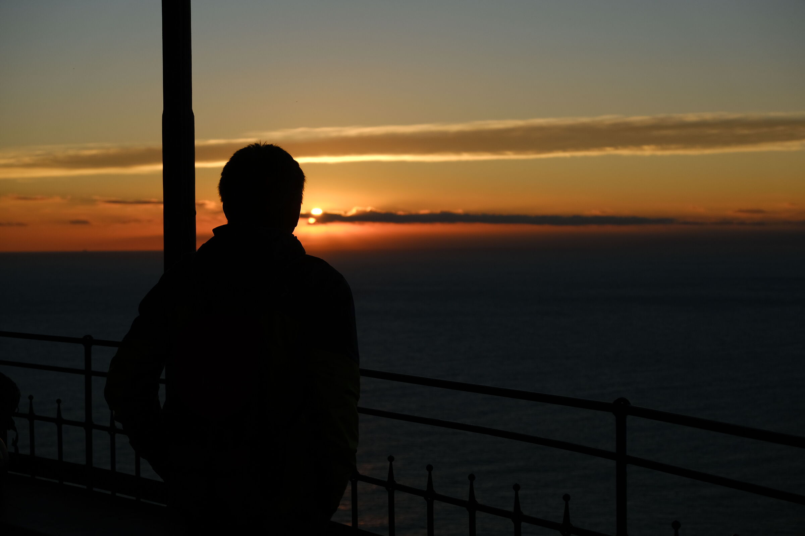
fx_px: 1498
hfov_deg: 30.1
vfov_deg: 20.3
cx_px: 402
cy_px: 268
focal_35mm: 67
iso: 160
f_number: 4
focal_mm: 44.4
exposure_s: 1/2000
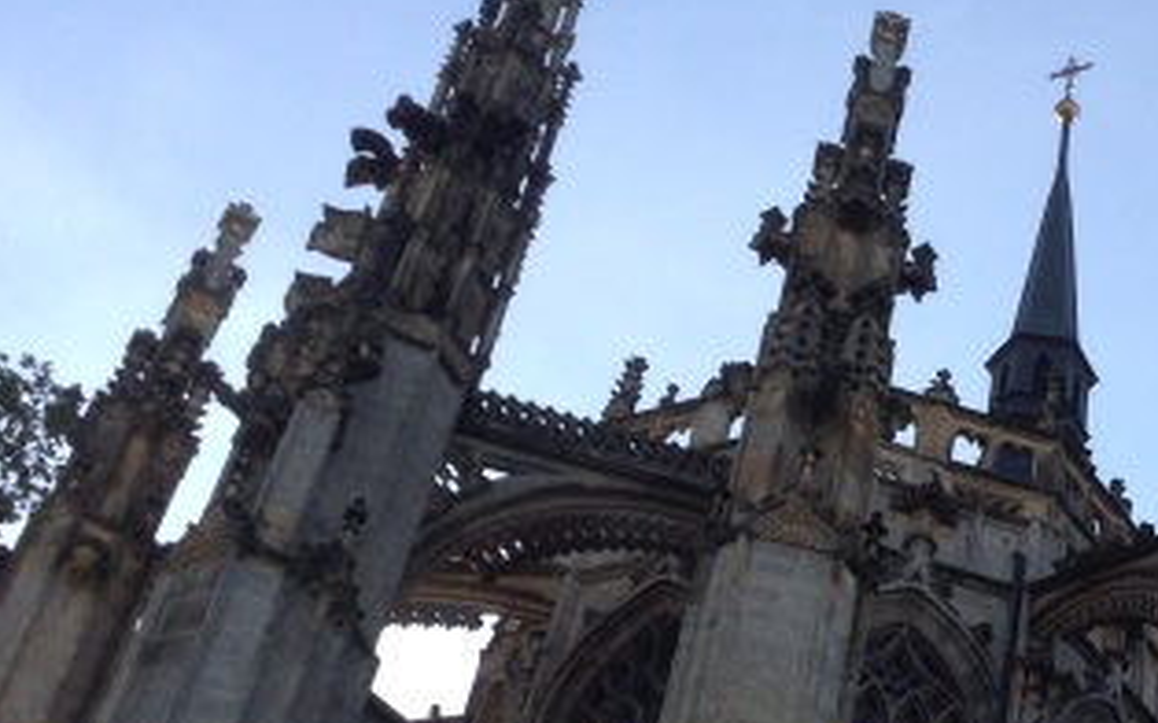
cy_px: 701
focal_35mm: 89
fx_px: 2808
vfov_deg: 14.5
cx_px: 1110
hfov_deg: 22.5
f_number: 2.4
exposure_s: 1/479
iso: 25
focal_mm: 3.3
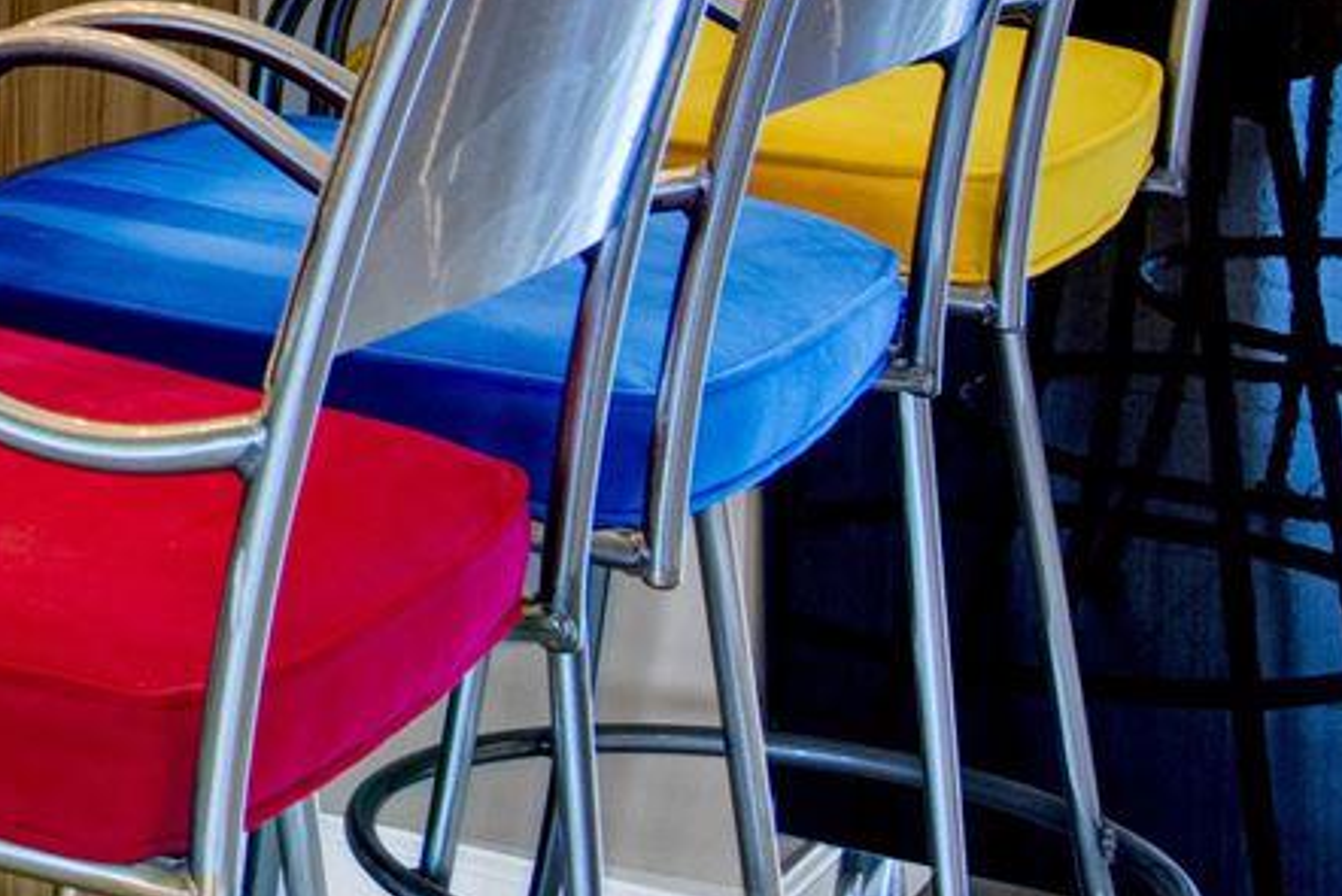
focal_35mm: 125
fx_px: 4661
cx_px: -1685
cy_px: -893
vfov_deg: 10.1
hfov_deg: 13.1
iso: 200
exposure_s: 1/8
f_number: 11
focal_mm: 18
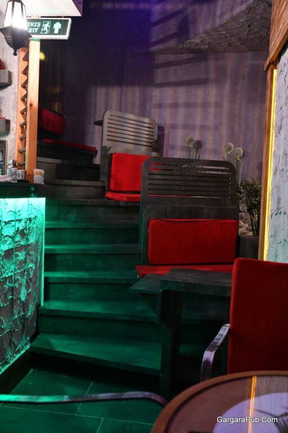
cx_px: 144
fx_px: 384
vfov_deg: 58.7
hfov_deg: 41.1
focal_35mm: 32
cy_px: 216
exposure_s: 4
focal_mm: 32
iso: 100
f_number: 5.6
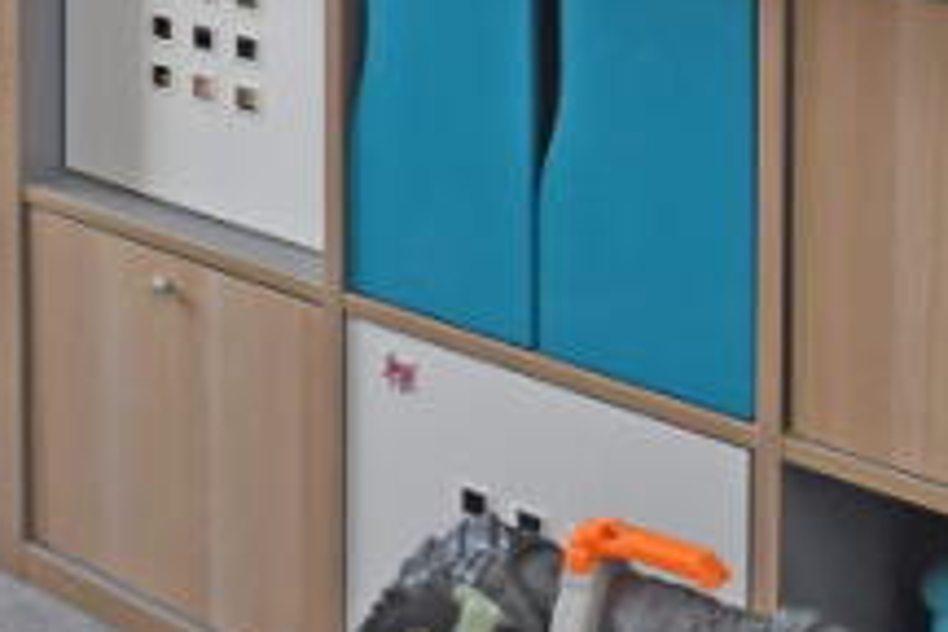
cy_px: -511
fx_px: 1870
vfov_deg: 16.2
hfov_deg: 24.9
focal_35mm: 71
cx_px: -268
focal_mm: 10
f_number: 5
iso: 560
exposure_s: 1/200
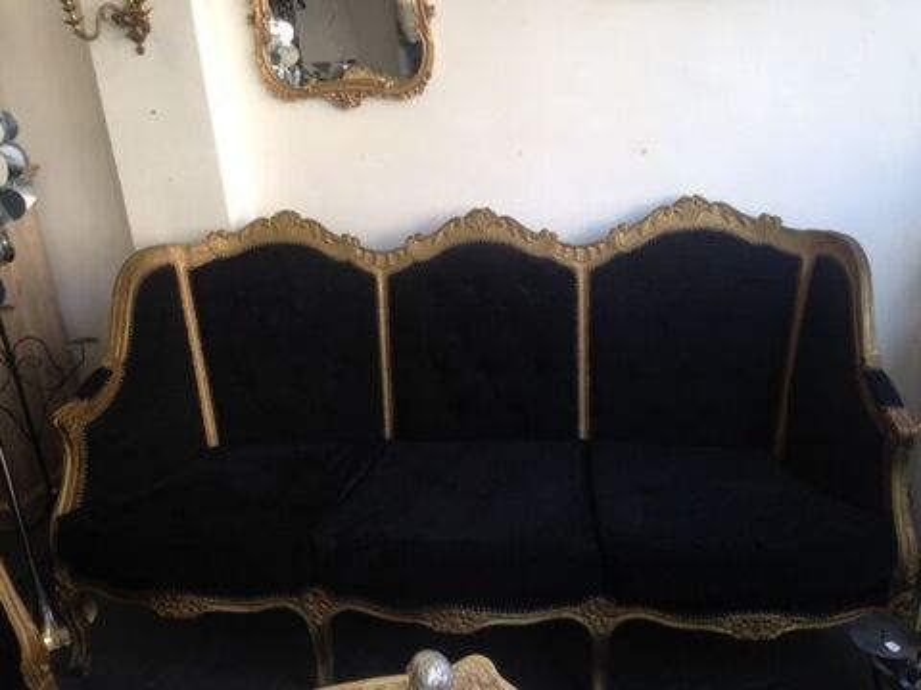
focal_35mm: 33
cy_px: 345
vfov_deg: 42.9
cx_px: 460
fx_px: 878
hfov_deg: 55.4
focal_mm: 4.12
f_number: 2.4
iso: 50
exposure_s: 1/60
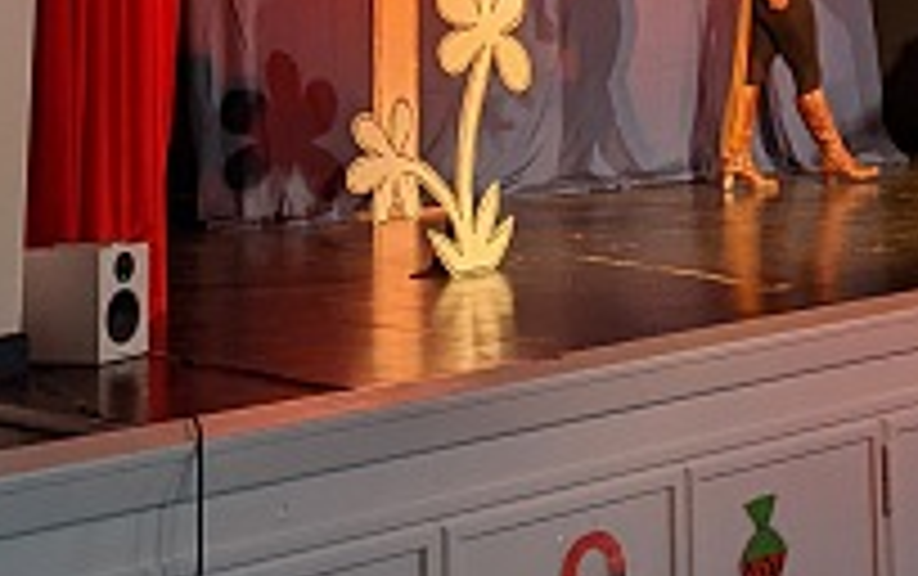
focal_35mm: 82
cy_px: -187
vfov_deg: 15.2
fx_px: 2054
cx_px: 826
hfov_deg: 24.5
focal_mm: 4.44
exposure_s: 1/25
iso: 139
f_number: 1.8
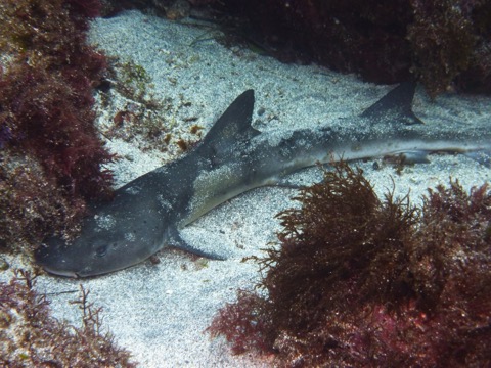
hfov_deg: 29.0
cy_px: 184
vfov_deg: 21.9
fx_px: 950
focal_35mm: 67
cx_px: 246
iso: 200
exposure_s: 1/30
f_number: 4.1
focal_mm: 11
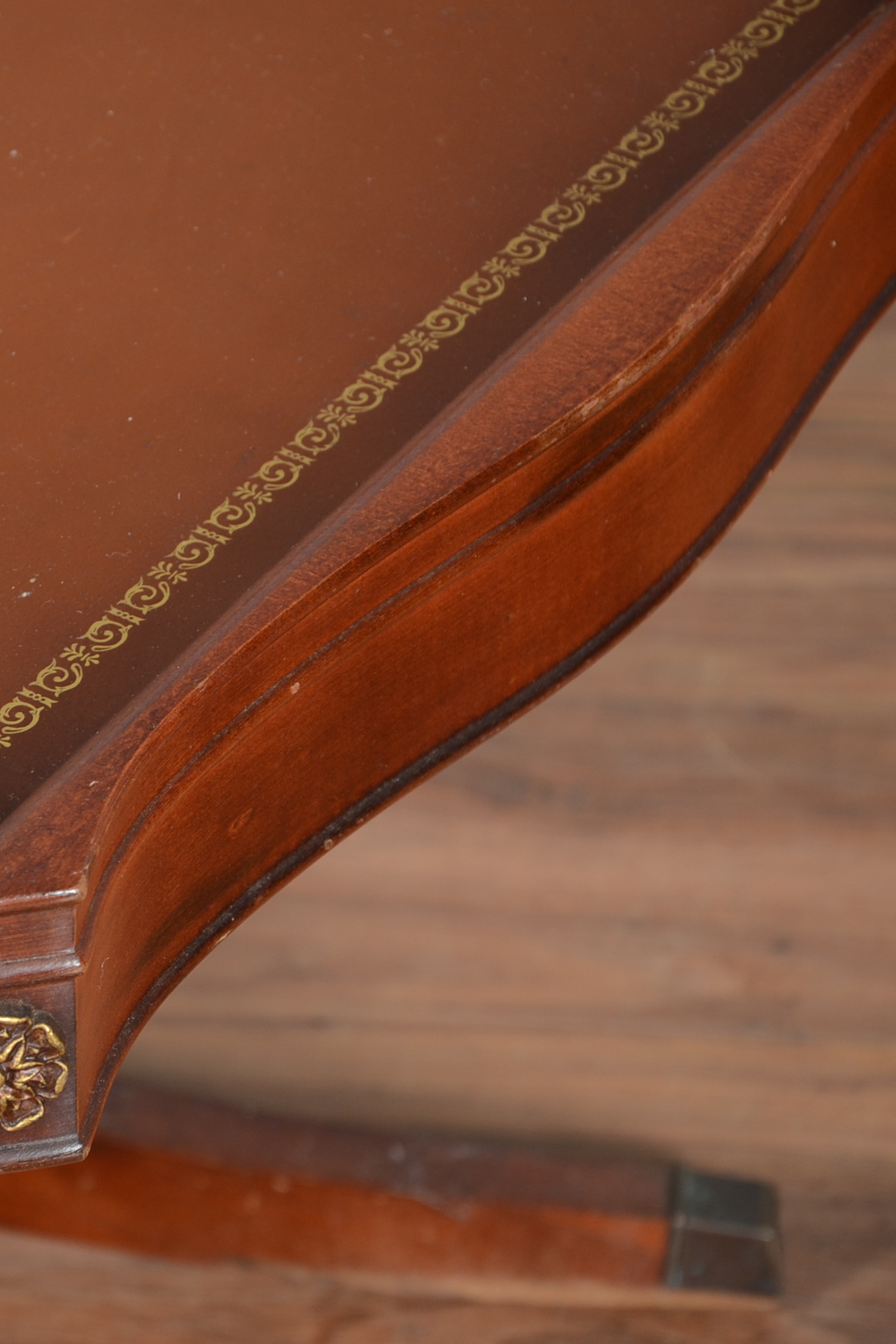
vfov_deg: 8.7
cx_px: -72
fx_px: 8875
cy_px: 672
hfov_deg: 5.8
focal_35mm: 238
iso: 250
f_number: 6.3
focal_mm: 105
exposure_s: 1/100
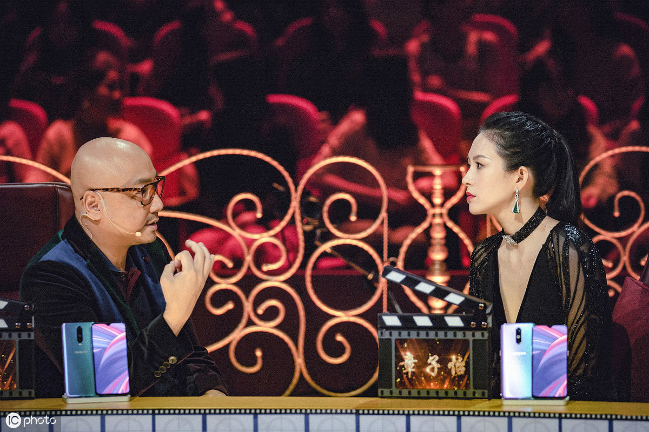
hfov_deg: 10.7
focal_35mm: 192
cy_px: 216
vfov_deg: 7.2
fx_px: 3461
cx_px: 324
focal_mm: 128
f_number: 2.8
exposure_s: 1/125
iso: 400
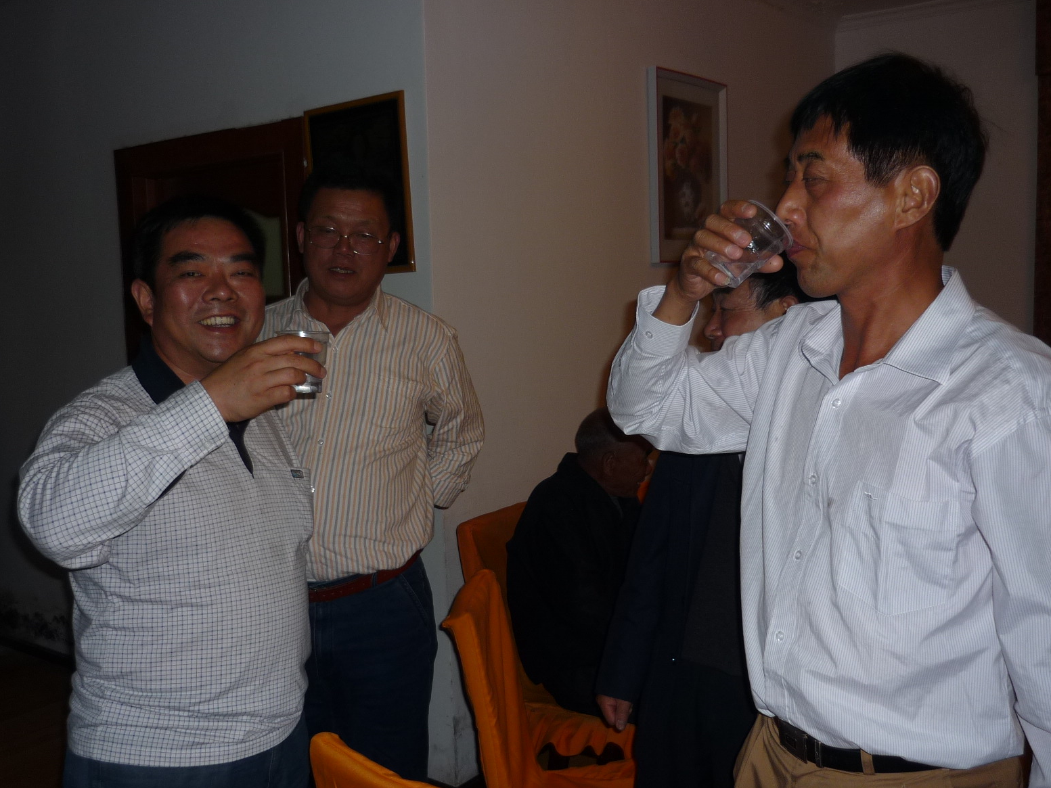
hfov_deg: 54.0
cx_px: 516
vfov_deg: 41.8
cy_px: 401
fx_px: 1032
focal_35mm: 34
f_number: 2.8
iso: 100
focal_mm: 5.5
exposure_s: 1/30
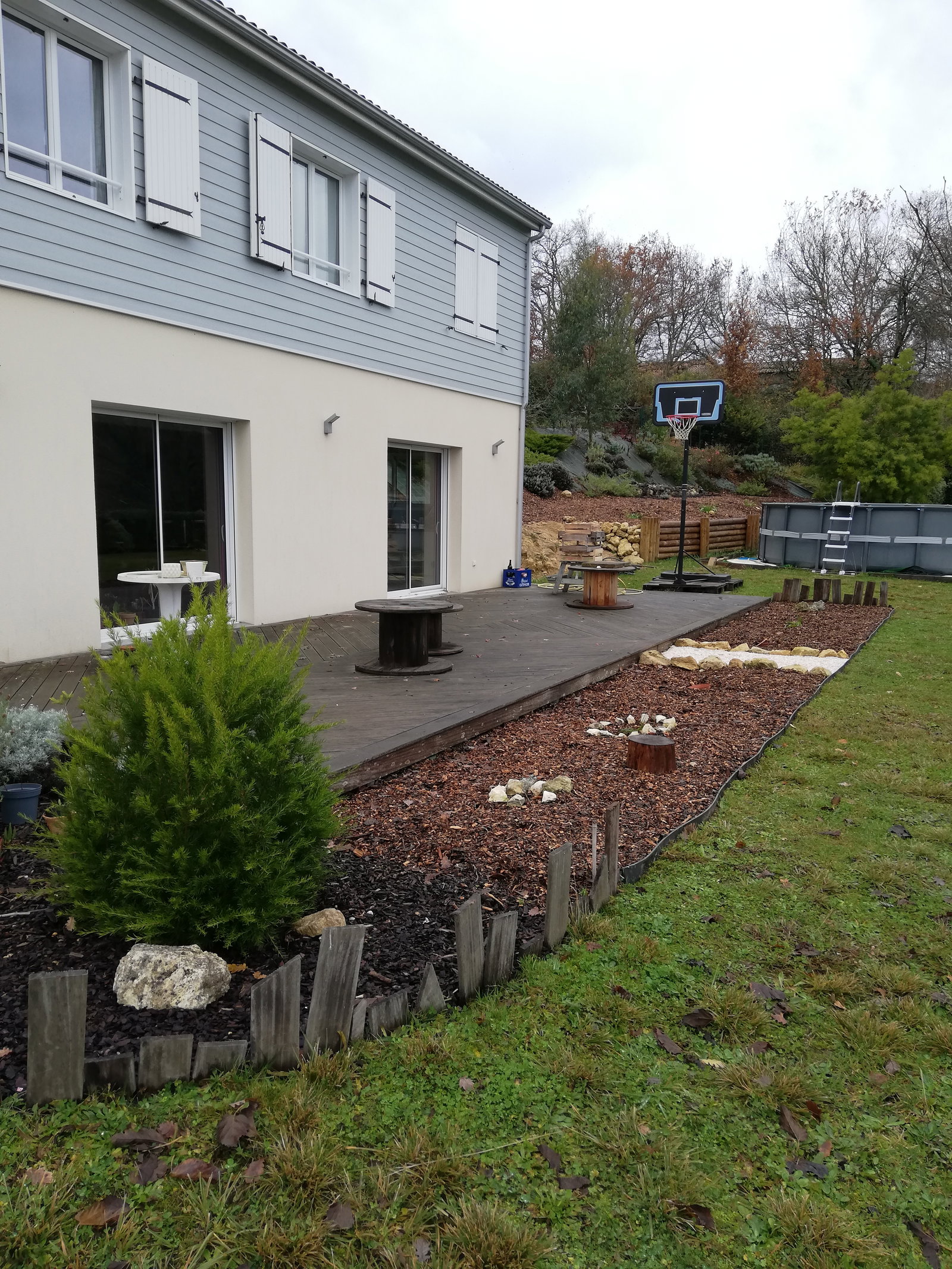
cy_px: 634
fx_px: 953
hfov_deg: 53.1
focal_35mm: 26
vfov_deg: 67.3
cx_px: 476
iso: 50
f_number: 2.2
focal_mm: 3.81
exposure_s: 1/100
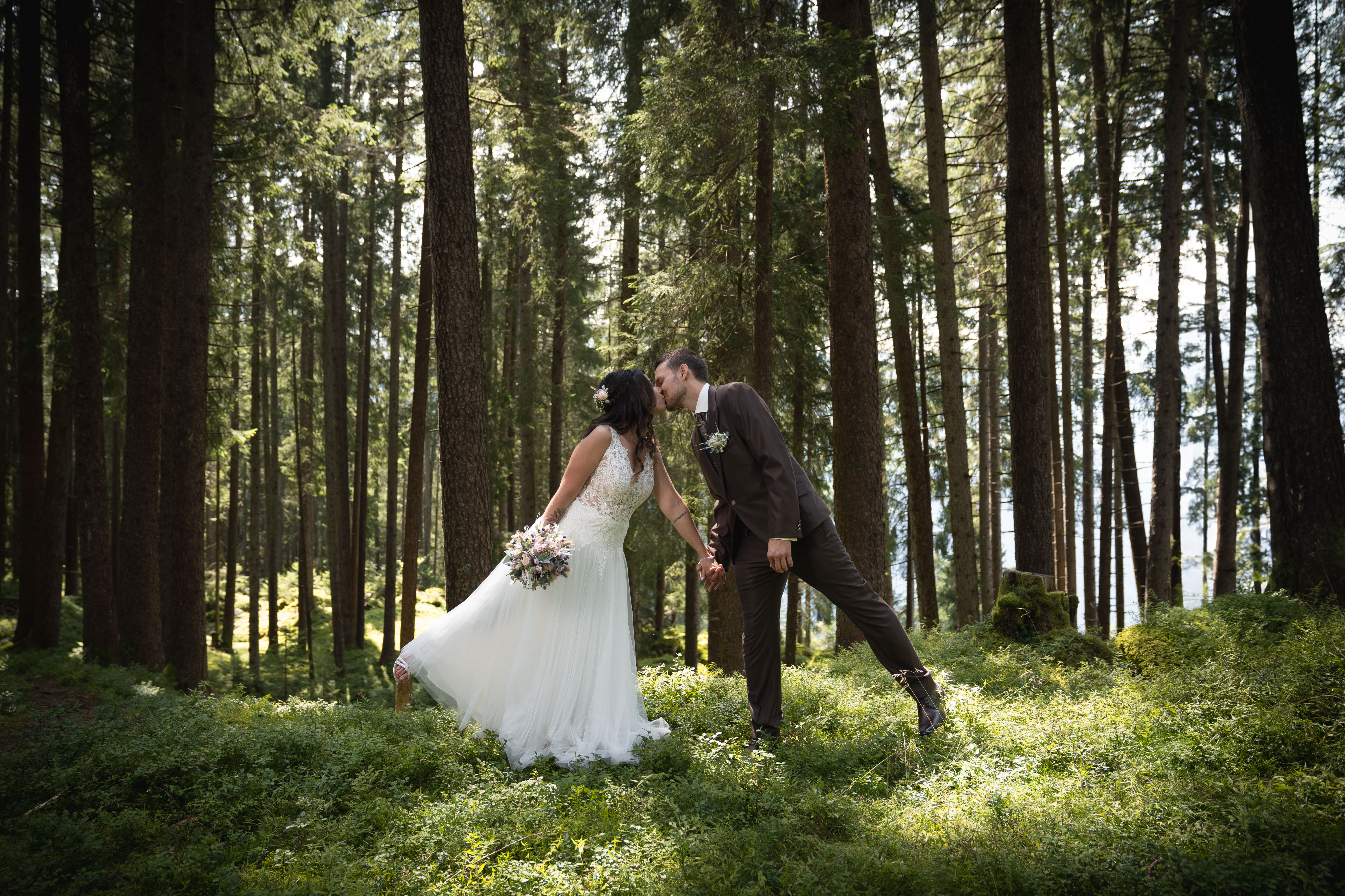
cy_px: 448
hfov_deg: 63.7
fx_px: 1083
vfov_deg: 45.0
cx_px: 672
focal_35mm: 29
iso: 100
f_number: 3.2
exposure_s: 1/125
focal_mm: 29
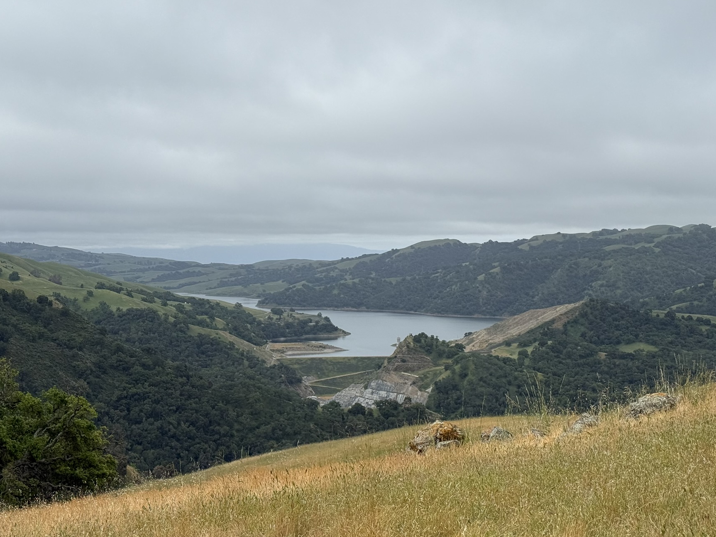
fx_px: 1179
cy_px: 272
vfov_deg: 25.6
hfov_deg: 33.8
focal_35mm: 57
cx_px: 397
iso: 64
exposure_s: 1/5587
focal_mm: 6.76
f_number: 1.78
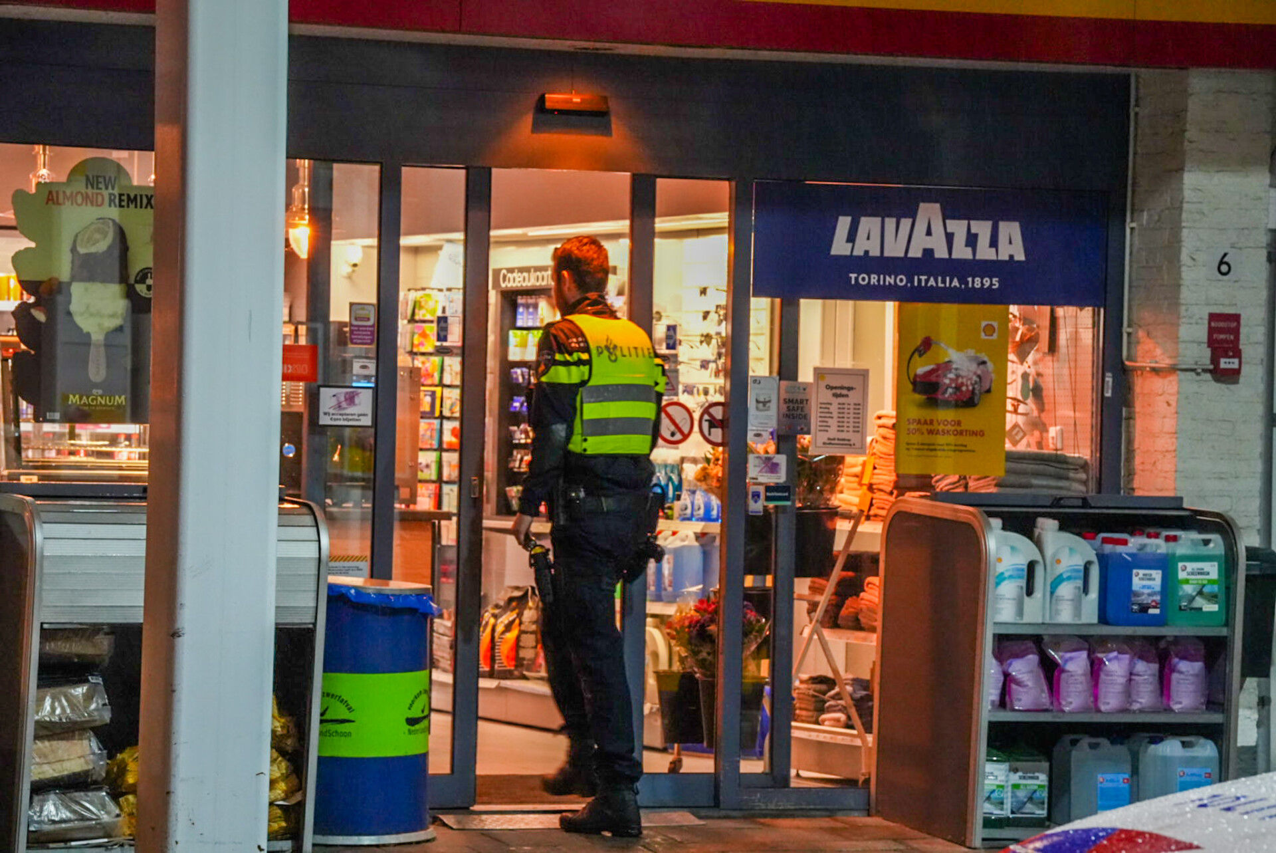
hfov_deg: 13.2
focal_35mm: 155
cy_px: 426
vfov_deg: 8.9
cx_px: 638
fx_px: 5497
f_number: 11
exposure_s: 1/50
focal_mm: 155
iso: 8000
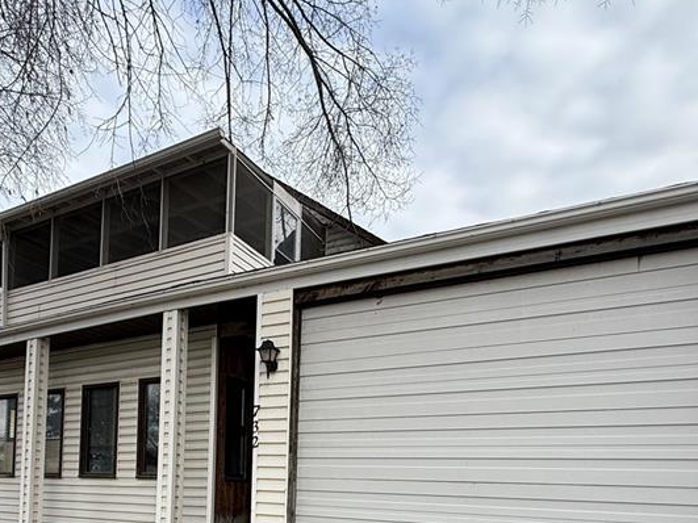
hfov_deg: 64.7
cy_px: 472
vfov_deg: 46.3
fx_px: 544
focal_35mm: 27
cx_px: 279
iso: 50
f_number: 2.2
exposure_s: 1/436
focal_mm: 2.22
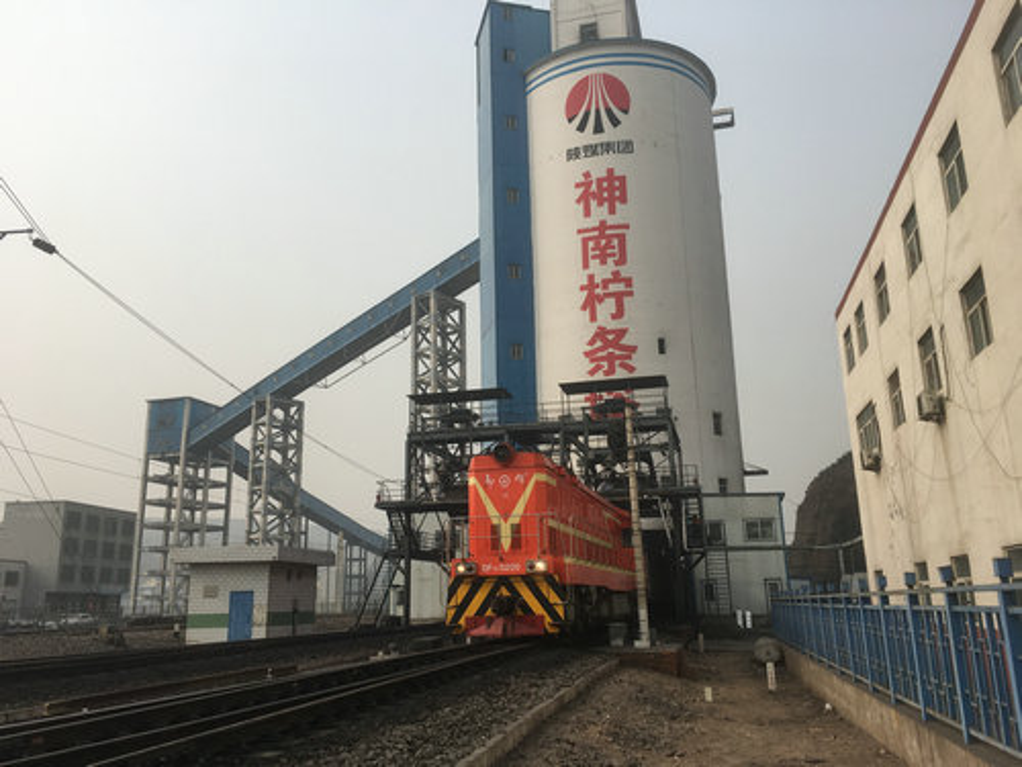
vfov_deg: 48.2
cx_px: 511
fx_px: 856
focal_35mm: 29
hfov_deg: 61.7
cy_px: 384
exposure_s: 1/2137
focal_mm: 4.15
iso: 25
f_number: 2.2
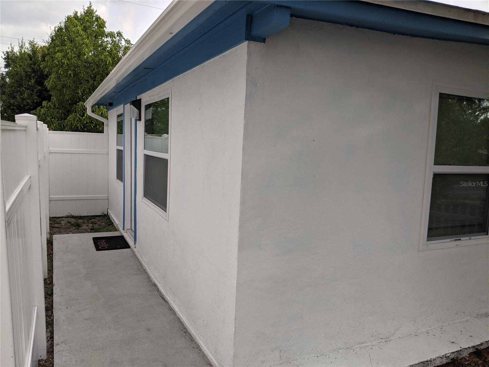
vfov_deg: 51.4
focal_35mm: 27
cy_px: 184
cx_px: 244
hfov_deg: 65.3
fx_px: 381
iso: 60
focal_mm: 4.44
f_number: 1.8
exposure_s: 1/1235
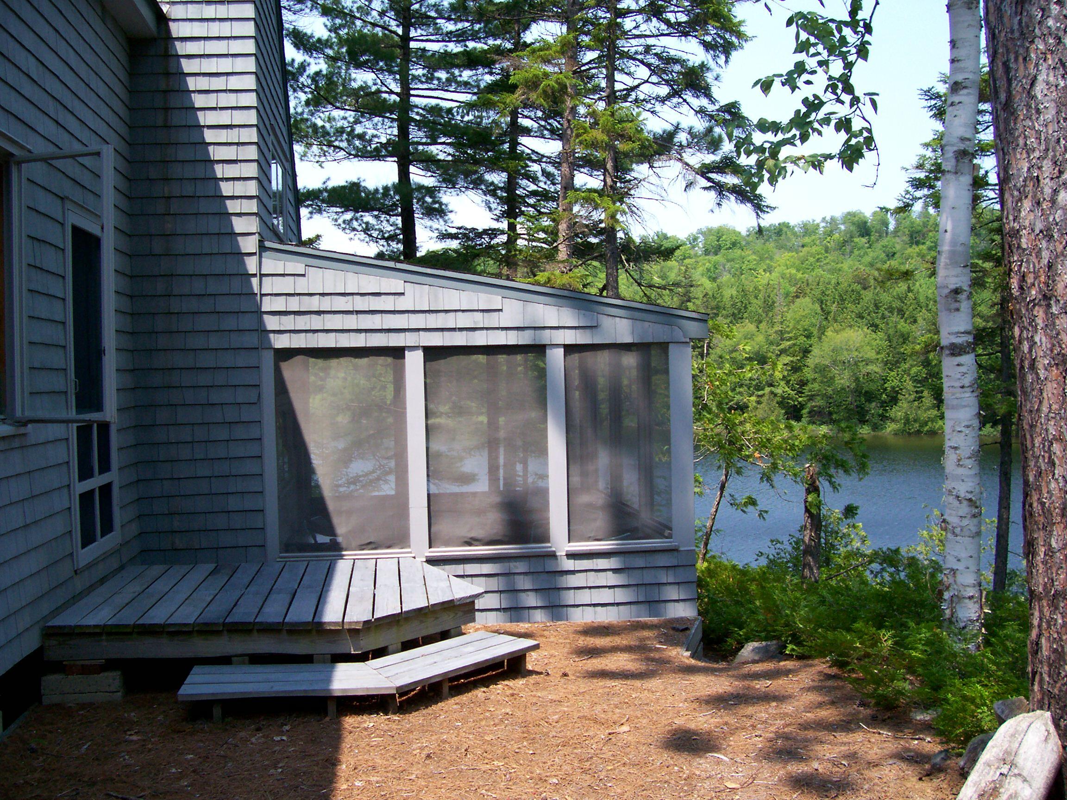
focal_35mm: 34
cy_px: 400
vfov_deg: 41.8
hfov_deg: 54.0
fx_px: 1048
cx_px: 534
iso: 80
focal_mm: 5.6
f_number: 2.7
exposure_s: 1/615
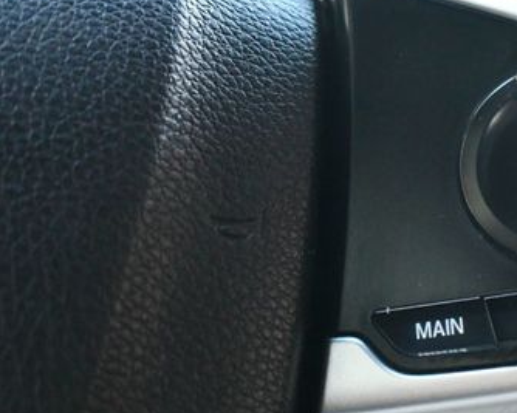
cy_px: 207
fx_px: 1652
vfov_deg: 14.3
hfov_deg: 17.4
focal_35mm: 108
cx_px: 494
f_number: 4.8
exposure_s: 1/60
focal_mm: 40
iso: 9000
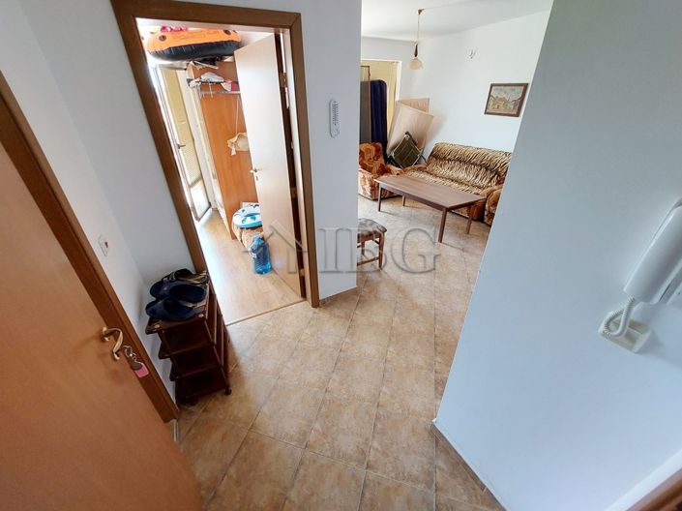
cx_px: 341
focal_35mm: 13
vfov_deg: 89.9
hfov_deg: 106.2
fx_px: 256
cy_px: 256
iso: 125
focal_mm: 1.74
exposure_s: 1/50
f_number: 2.2
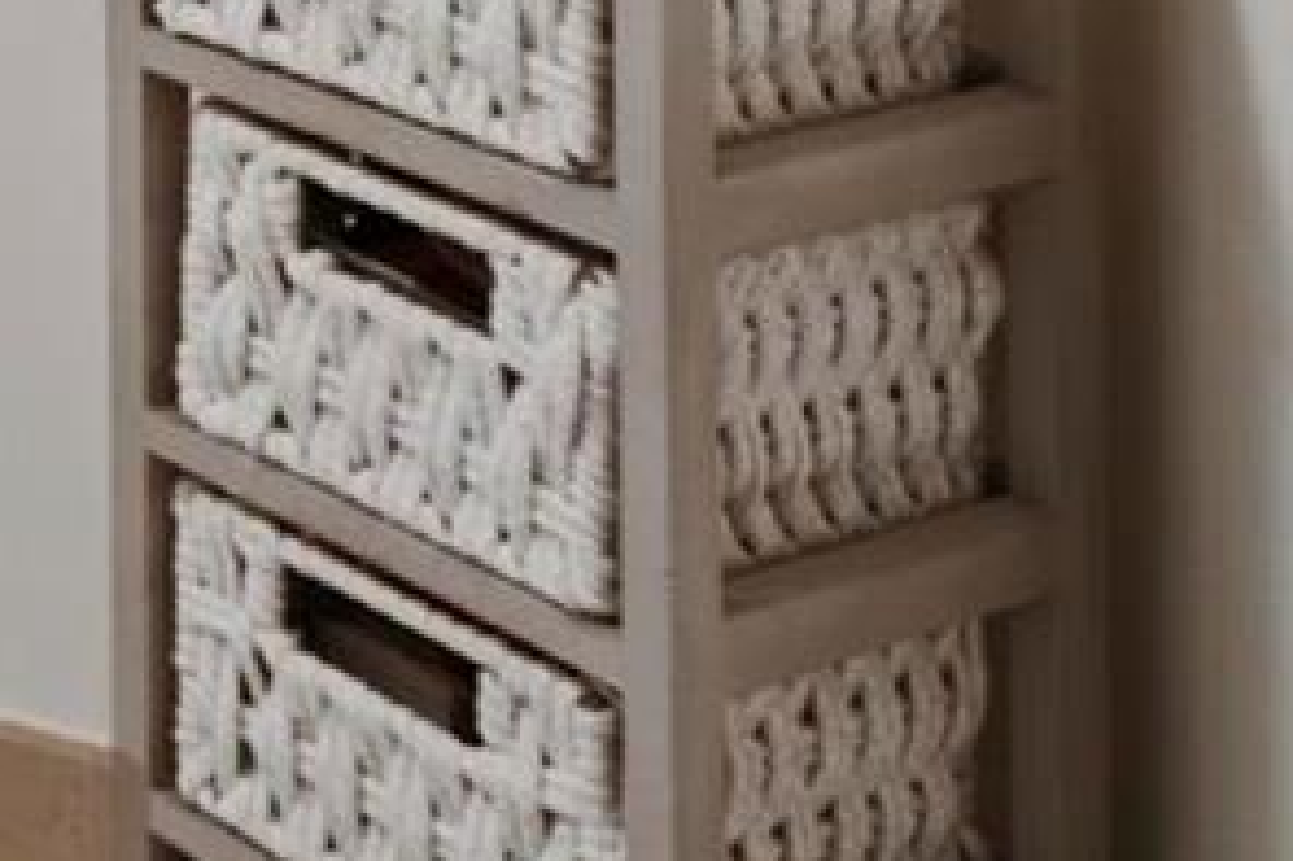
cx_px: -1992
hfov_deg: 14.1
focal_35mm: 81
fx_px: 2908
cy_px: -1193
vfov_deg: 12.9
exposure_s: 2.5
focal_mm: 10
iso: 160
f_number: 7.1
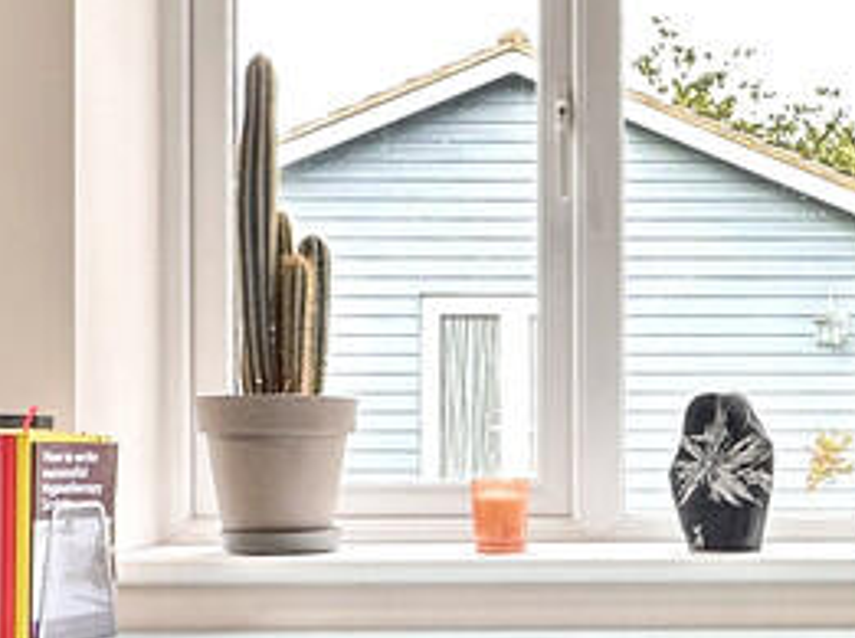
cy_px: 667
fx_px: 1357
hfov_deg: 34.4
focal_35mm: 55
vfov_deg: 25.0
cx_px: 616
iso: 125
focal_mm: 2.22
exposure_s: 1/99
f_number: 2.2
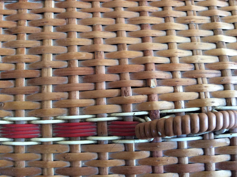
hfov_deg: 56.9
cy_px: 88
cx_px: 118
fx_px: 219
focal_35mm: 32
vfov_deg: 44.1
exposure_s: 1/25
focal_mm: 3.3
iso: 200
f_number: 2.4
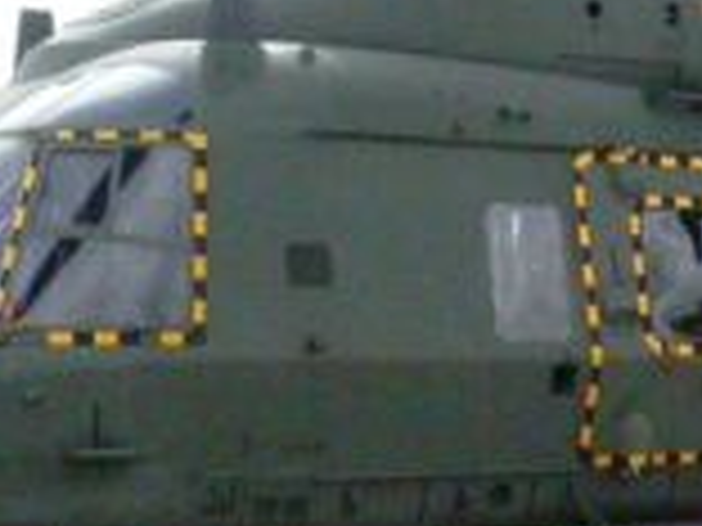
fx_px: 2474
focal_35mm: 122
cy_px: 357
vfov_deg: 12.1
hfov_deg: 16.1
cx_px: 468
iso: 800
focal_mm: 7.85
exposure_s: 1/2300
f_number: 6
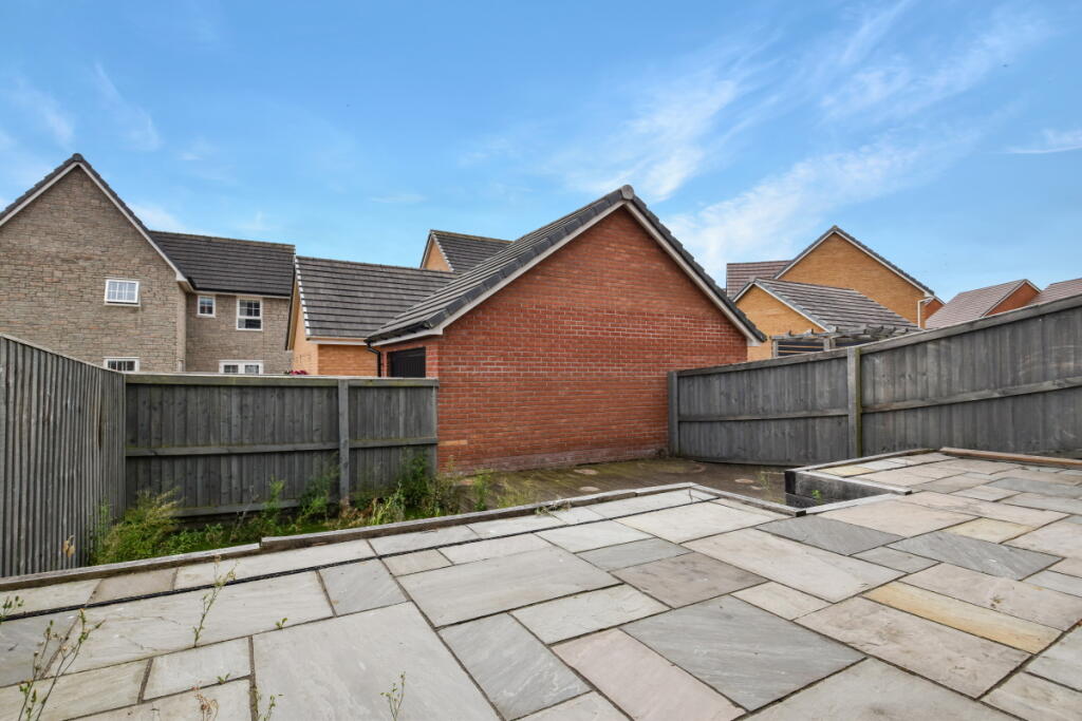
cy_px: 360
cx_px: 541
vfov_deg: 69.7
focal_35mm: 17
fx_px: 518
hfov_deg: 92.4
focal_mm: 11.5
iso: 200
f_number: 8
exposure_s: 1/250
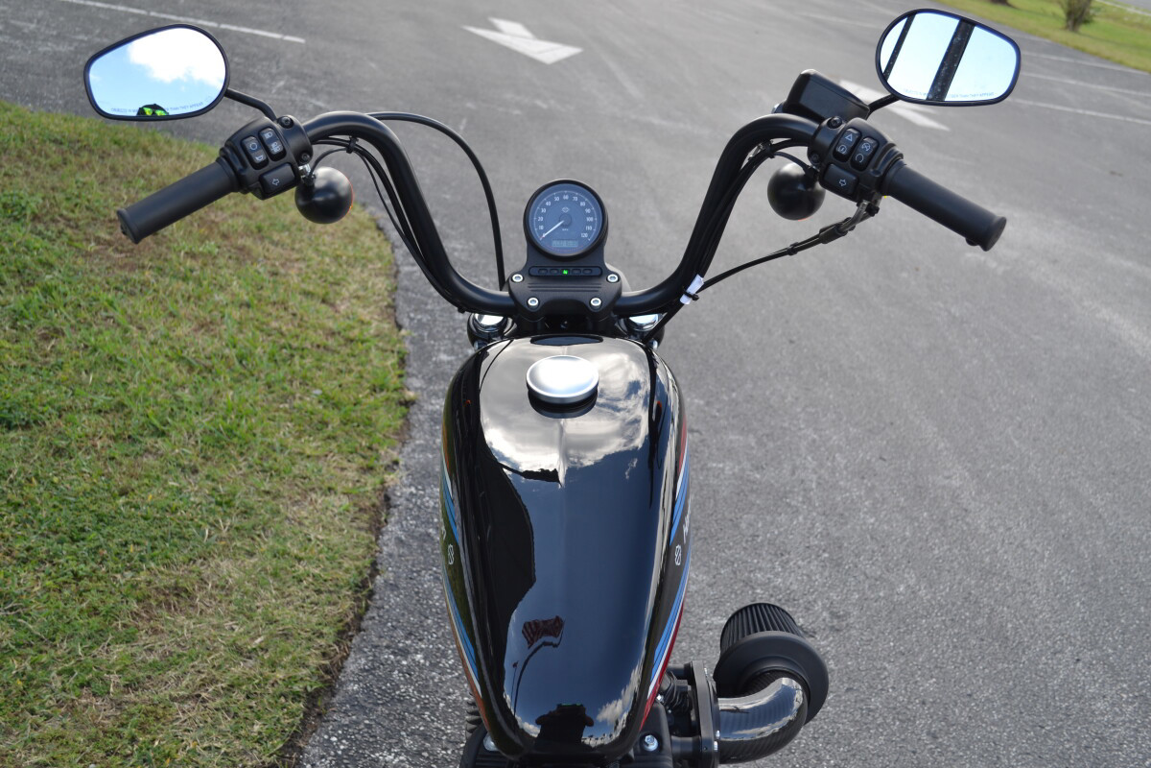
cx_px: 576
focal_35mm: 44
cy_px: 384
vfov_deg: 30.8
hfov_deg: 45.0
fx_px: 1391
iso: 110
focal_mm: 29
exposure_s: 1/125
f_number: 5.6
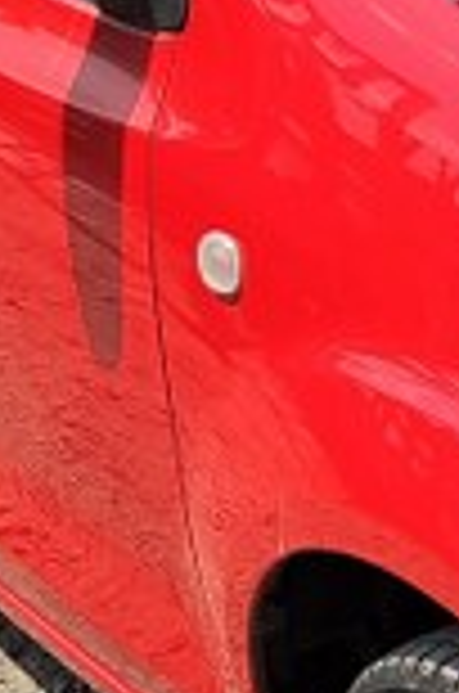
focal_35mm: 130
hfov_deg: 9.8
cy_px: 374
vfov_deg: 15.8
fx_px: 2497
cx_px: 886
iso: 50
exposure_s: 1/1376
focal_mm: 5.23
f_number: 1.8
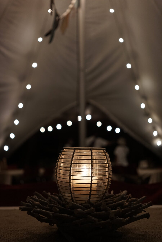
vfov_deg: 54.4
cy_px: 121
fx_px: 236
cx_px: 81
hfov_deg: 37.9
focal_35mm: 35
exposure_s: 1/60
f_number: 2.8
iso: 1000
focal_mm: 35
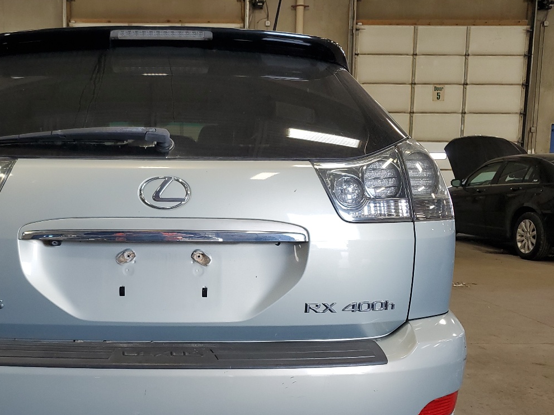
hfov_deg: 43.8
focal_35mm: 42
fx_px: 672
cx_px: 160
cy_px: 267
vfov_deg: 34.1
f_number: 1.5
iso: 57
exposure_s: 1/60.2
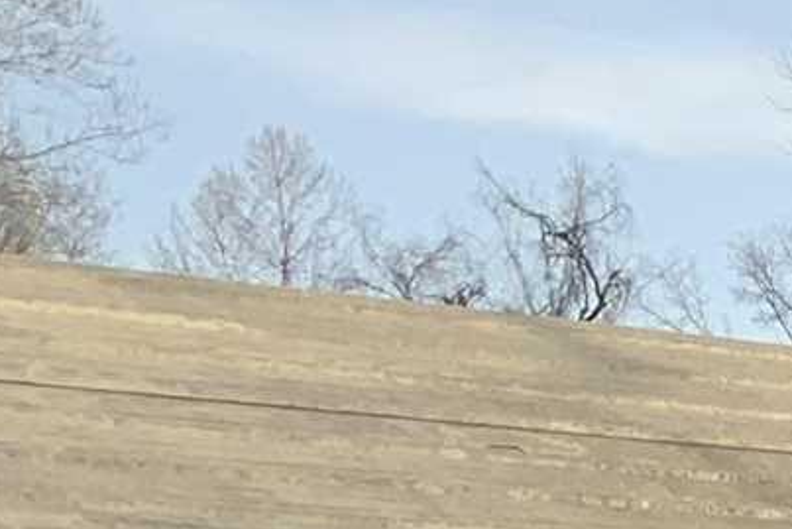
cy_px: 1807
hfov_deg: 7.3
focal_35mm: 230
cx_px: 2850
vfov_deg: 5.5
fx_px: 5062
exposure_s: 1/709
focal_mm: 3
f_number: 1.8
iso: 16
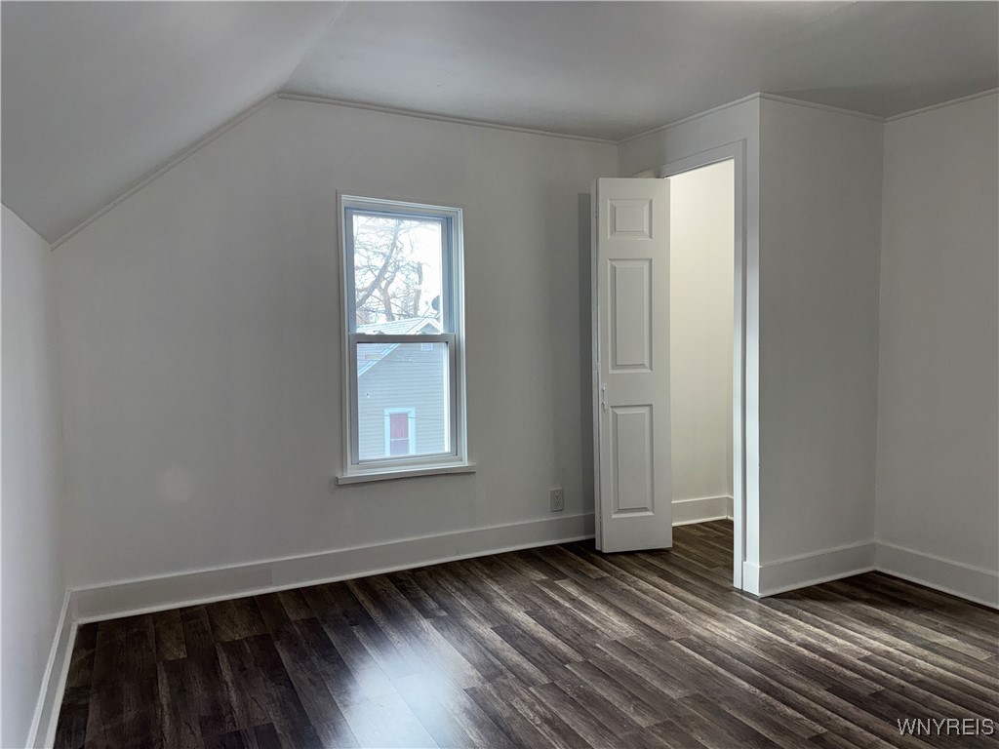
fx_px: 693
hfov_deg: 71.6
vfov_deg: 56.8
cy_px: 374
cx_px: 500
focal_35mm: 24
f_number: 1.78
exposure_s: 1/120
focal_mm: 6.76
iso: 80
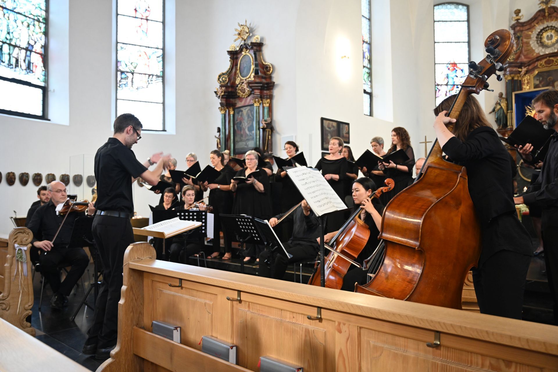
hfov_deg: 64.6
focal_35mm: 28
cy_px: 186
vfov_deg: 45.7
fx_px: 442
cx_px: 279
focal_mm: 28.5
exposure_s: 1/125
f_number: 4
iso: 1400
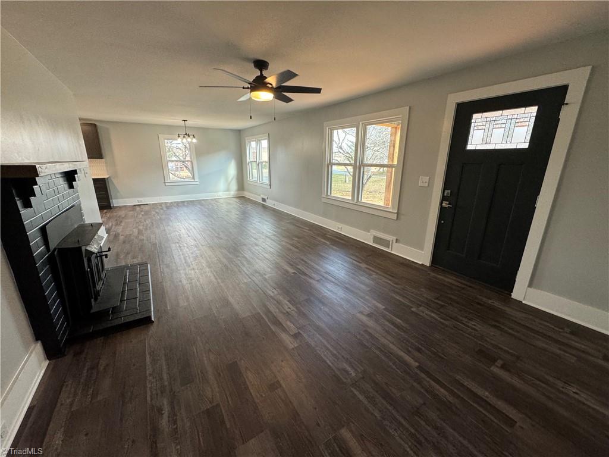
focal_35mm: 14
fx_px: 246
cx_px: 304
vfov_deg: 85.7
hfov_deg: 102.1
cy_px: 228
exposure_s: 1/120
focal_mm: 2.22
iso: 200
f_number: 2.2
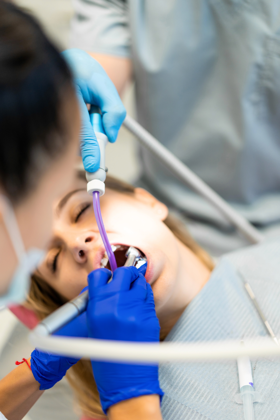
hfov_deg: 24.6
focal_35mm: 55
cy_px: 210
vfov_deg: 36.2
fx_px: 642
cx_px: 140
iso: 250
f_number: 1.8
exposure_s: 1/250
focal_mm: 55
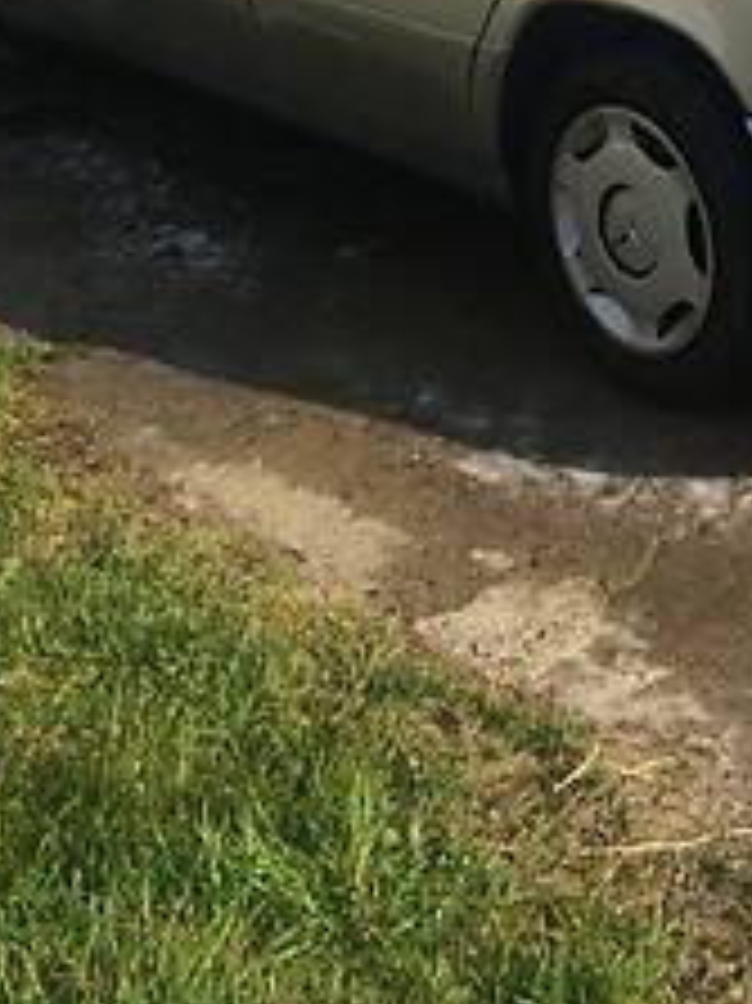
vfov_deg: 23.6
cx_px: 806
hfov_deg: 18.2
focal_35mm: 78
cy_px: -86
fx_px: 2261
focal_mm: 4.2
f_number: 2.2
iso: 32
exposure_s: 1/1580
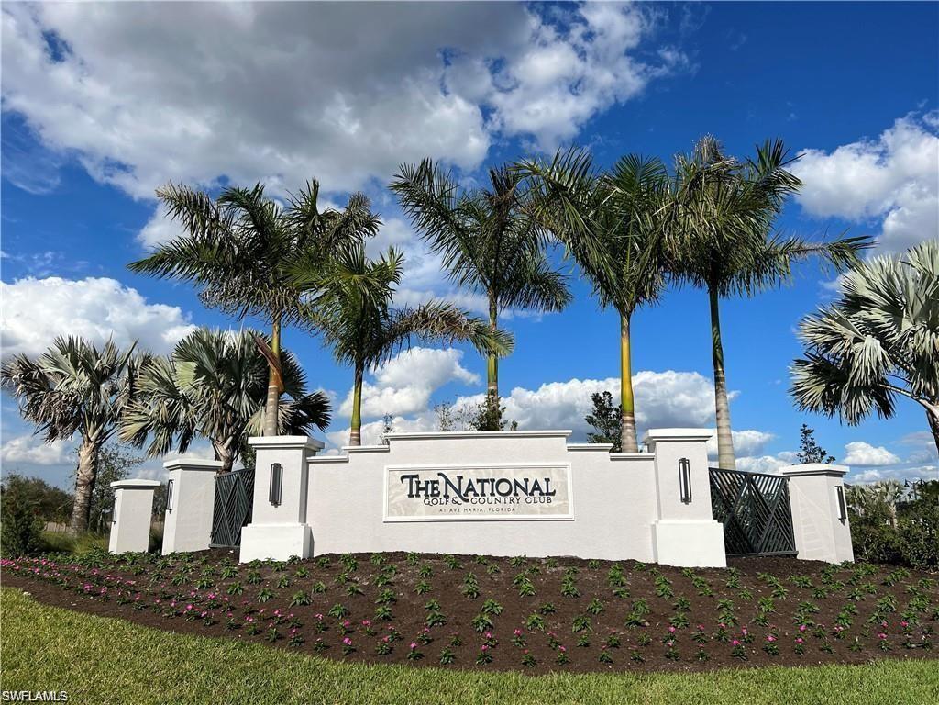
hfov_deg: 67.3
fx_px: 705
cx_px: 470
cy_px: 352
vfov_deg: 53.1
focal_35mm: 26
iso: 50
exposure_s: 1/8696
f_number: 1.5
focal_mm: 5.7
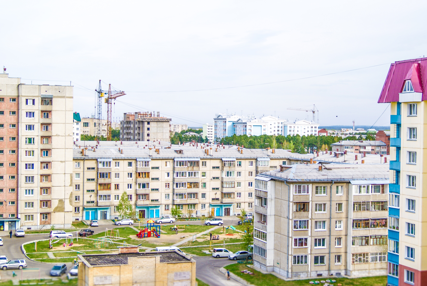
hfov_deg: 32.5
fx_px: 731
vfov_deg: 22.1
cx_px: 233
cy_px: 137
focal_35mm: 62
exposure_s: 1/200
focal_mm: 35
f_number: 5.6
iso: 100
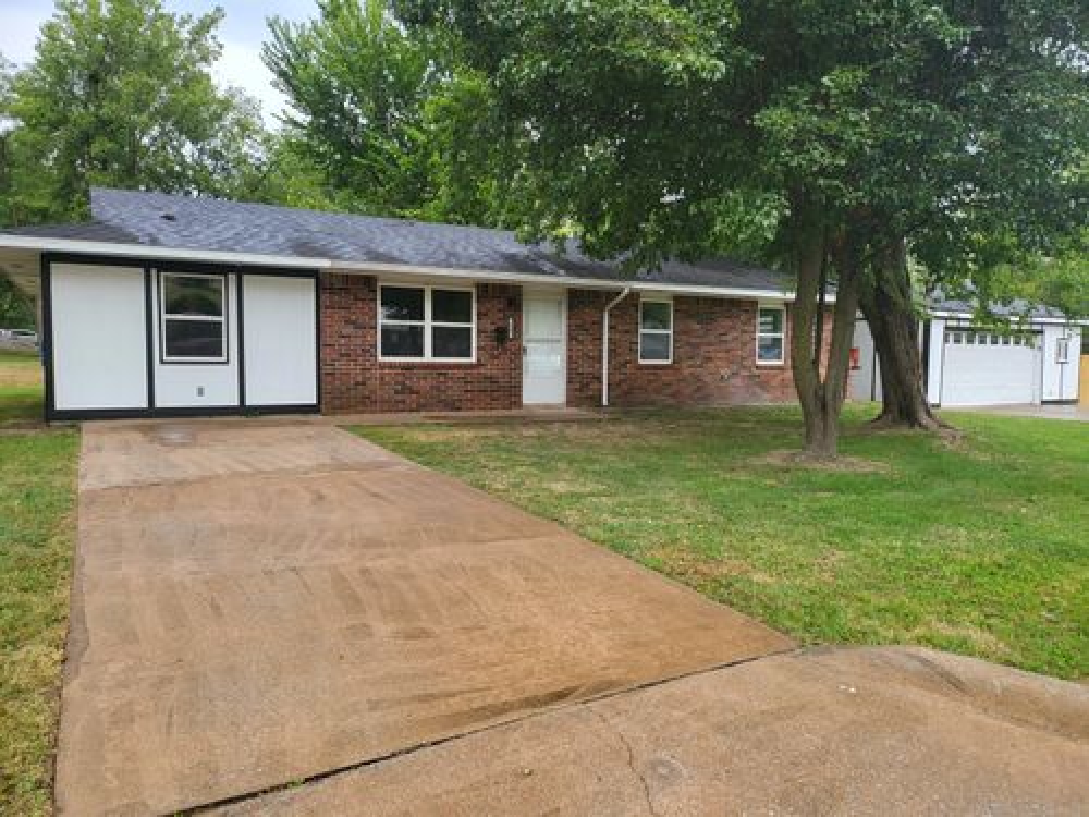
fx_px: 755
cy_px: 408
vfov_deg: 56.8
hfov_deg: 71.6
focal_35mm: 24
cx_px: 544
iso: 40
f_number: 1.8
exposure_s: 1/450
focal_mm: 5
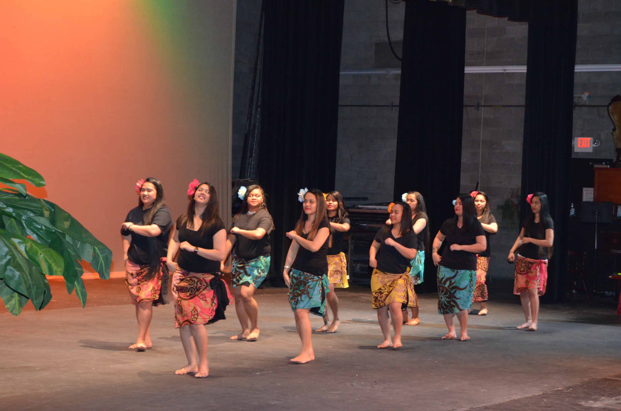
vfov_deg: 16.5
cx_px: 310
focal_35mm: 82
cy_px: 206
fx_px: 1420
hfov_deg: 24.7
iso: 3200
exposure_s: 1/60
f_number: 5.6
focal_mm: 55
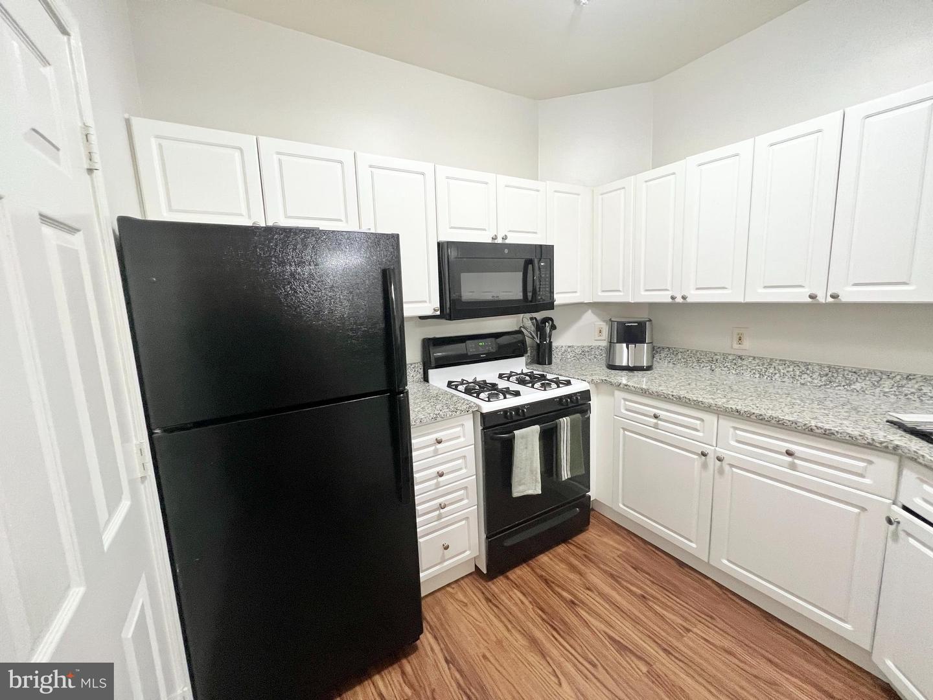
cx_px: 466
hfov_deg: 106.2
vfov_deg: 89.9
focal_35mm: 13
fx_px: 350
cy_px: 350
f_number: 1.8
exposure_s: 1/60
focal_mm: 1.57
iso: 250
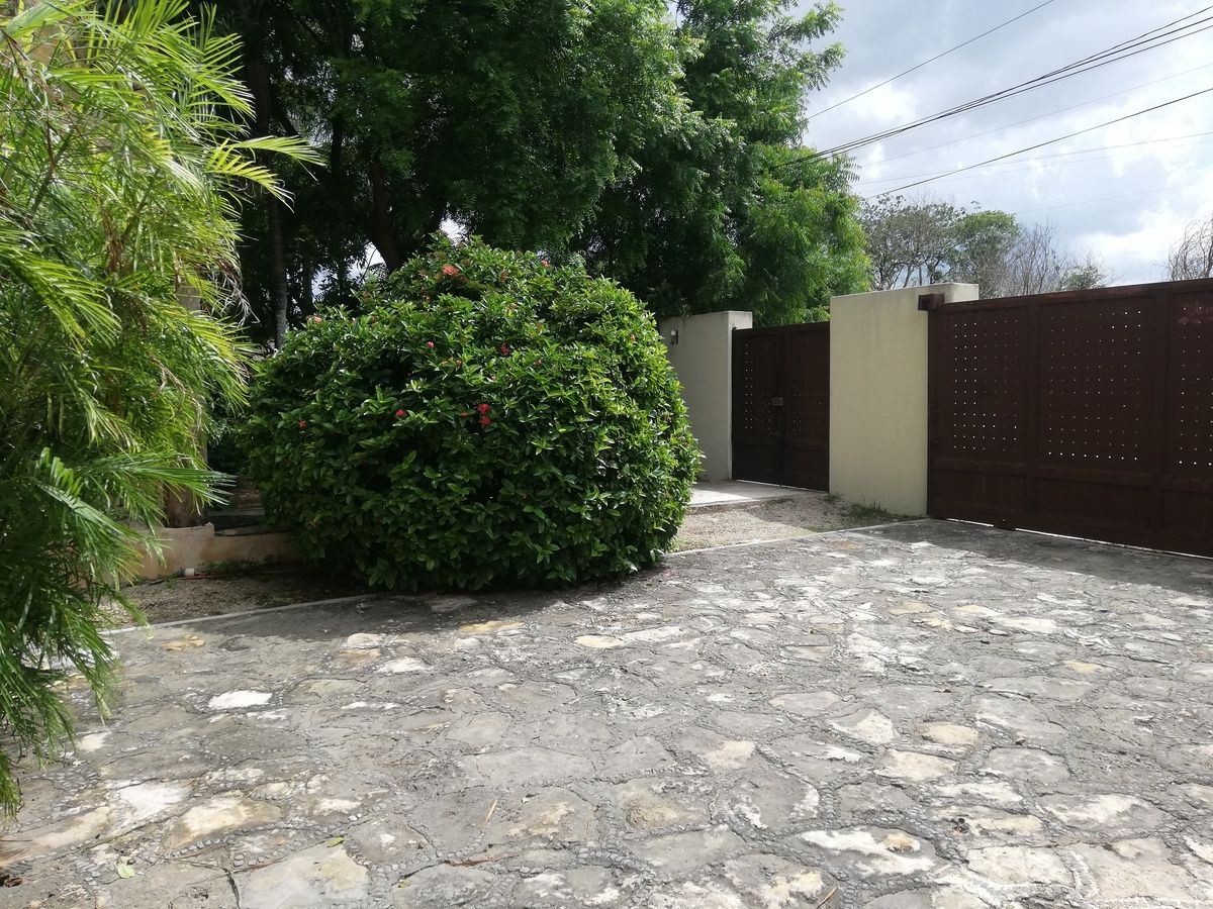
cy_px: 454
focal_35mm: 26
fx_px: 911
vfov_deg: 53.1
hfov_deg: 67.3
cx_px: 606
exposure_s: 1/582
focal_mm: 3.81
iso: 50
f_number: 2.2
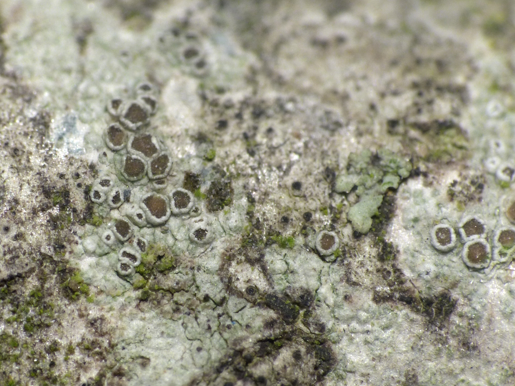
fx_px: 8851
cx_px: 266
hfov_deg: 3.3
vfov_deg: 2.5
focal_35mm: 595
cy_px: 181
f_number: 8
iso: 200
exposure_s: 1/200
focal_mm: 95.2
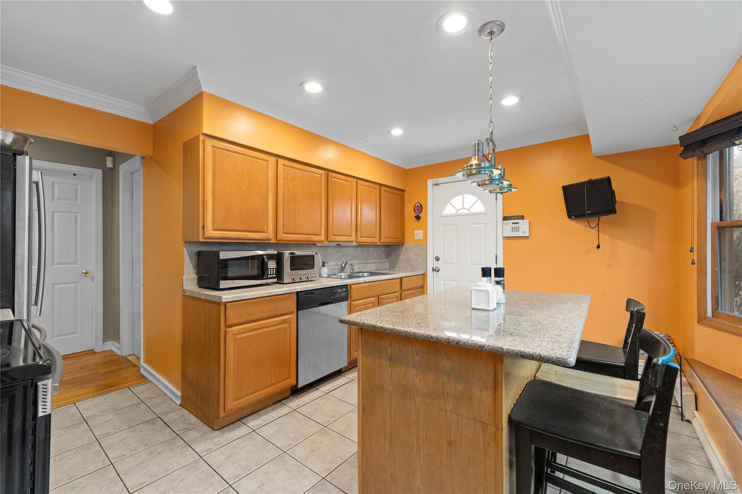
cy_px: 247
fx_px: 289
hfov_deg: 104.3
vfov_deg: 81.2
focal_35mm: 14
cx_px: 371
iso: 320
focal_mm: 14
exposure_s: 1
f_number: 10
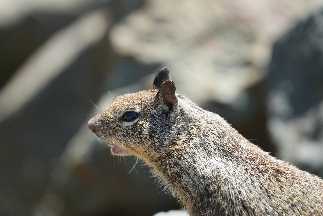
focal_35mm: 601
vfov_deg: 2.3
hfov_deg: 3.4
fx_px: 5393
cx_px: 162
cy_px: 108
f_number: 5.6
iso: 640
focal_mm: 600
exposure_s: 1/800
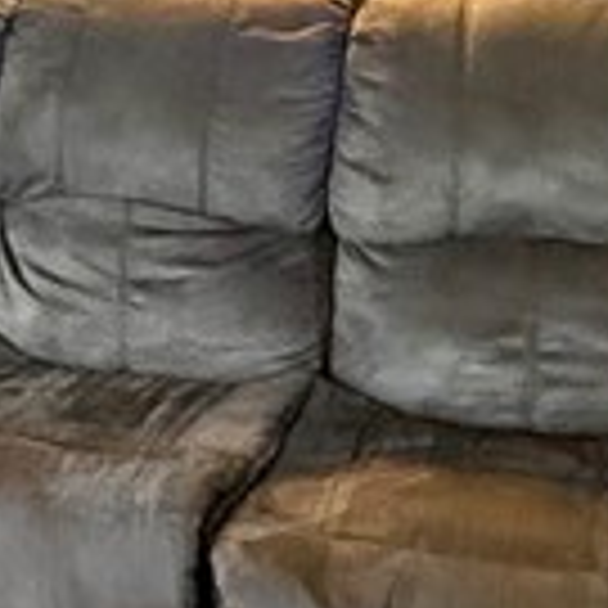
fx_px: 1868
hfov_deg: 17.6
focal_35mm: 94
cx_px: -117
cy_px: -176
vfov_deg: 17.4
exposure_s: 1/40
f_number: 2.2
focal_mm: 2.22
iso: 1000
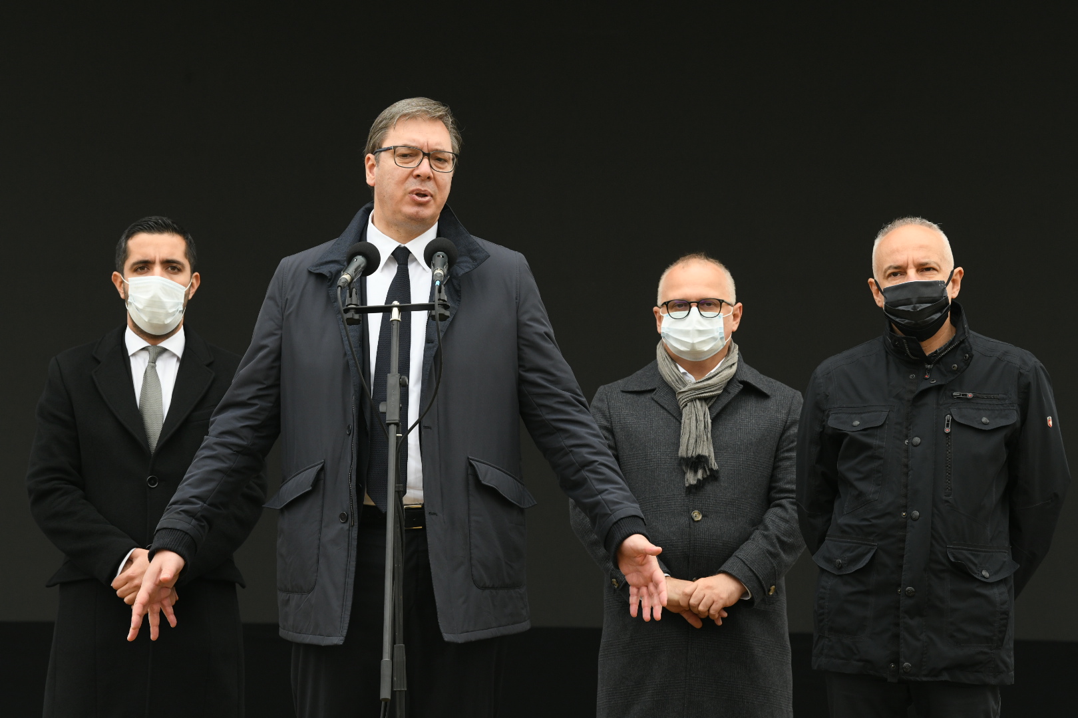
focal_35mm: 150
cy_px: 359
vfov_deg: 9.1
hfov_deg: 13.7
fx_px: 4491
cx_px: 539
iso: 1600
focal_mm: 150
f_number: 8
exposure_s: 1/500
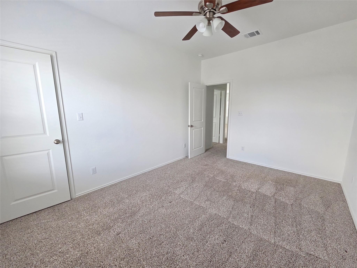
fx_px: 134
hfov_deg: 106.2
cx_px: 178
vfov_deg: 89.9
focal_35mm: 13
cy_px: 134
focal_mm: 2.2
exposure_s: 1/60
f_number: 2.2
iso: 200
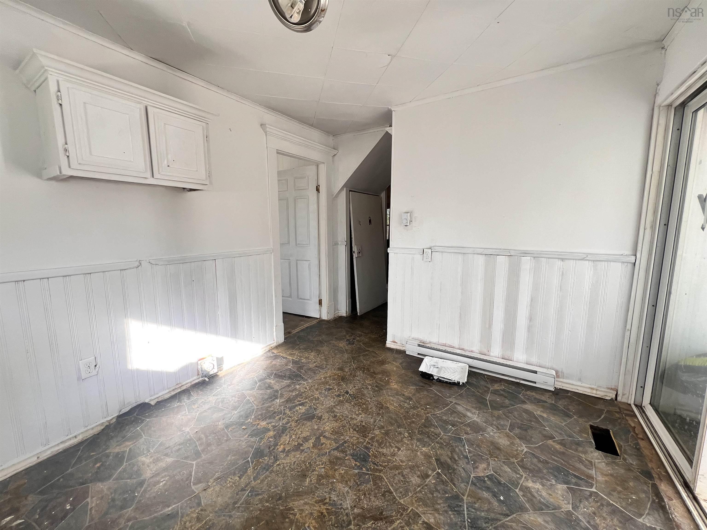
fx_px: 266
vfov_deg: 89.9
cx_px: 354
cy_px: 265
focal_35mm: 13
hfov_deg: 106.2
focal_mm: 1.57
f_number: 1.8
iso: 40
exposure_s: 1/99
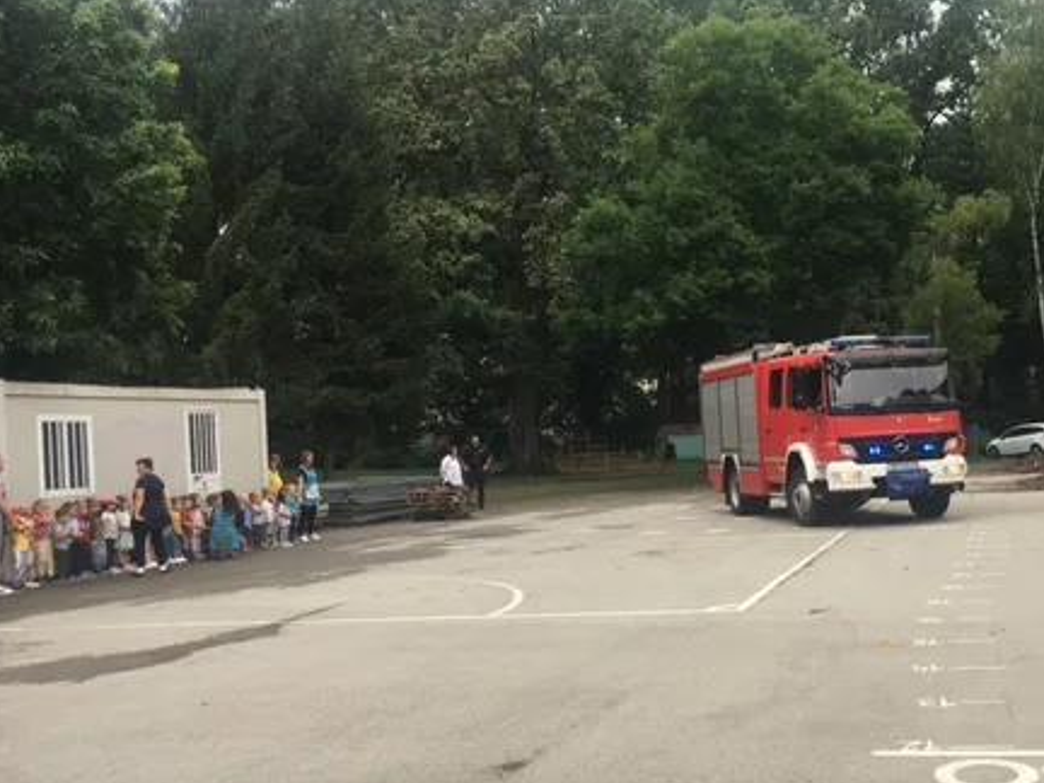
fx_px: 1297
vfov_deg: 33.6
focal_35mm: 43
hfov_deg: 43.1
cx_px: 715
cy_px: 435
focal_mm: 4.15
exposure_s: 1/927
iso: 25
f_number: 2.2
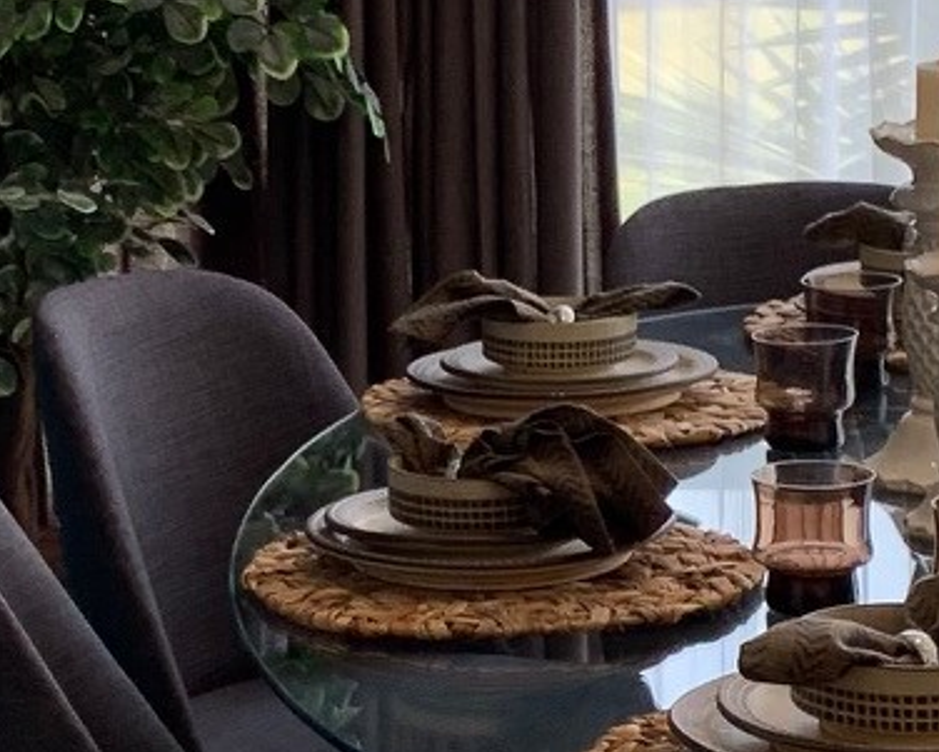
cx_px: 360
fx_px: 3781
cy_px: 497
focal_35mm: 136
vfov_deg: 11.3
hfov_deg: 14.1
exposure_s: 1/122
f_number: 1.8
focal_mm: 4.25
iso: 25
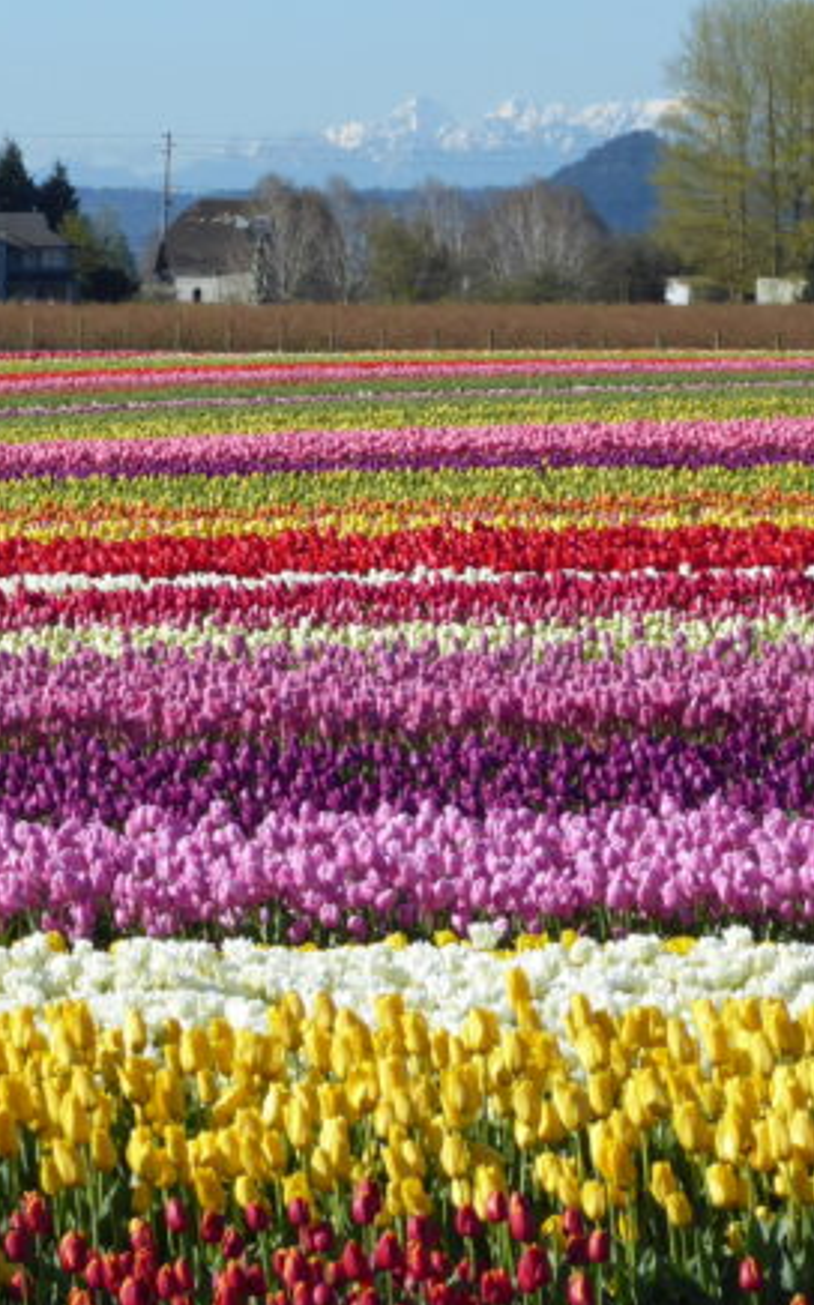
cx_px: -120
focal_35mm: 280
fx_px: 9952
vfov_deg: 7.5
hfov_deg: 4.7
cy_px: 676
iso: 80
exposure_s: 1/320
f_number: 5.5
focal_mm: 28.7
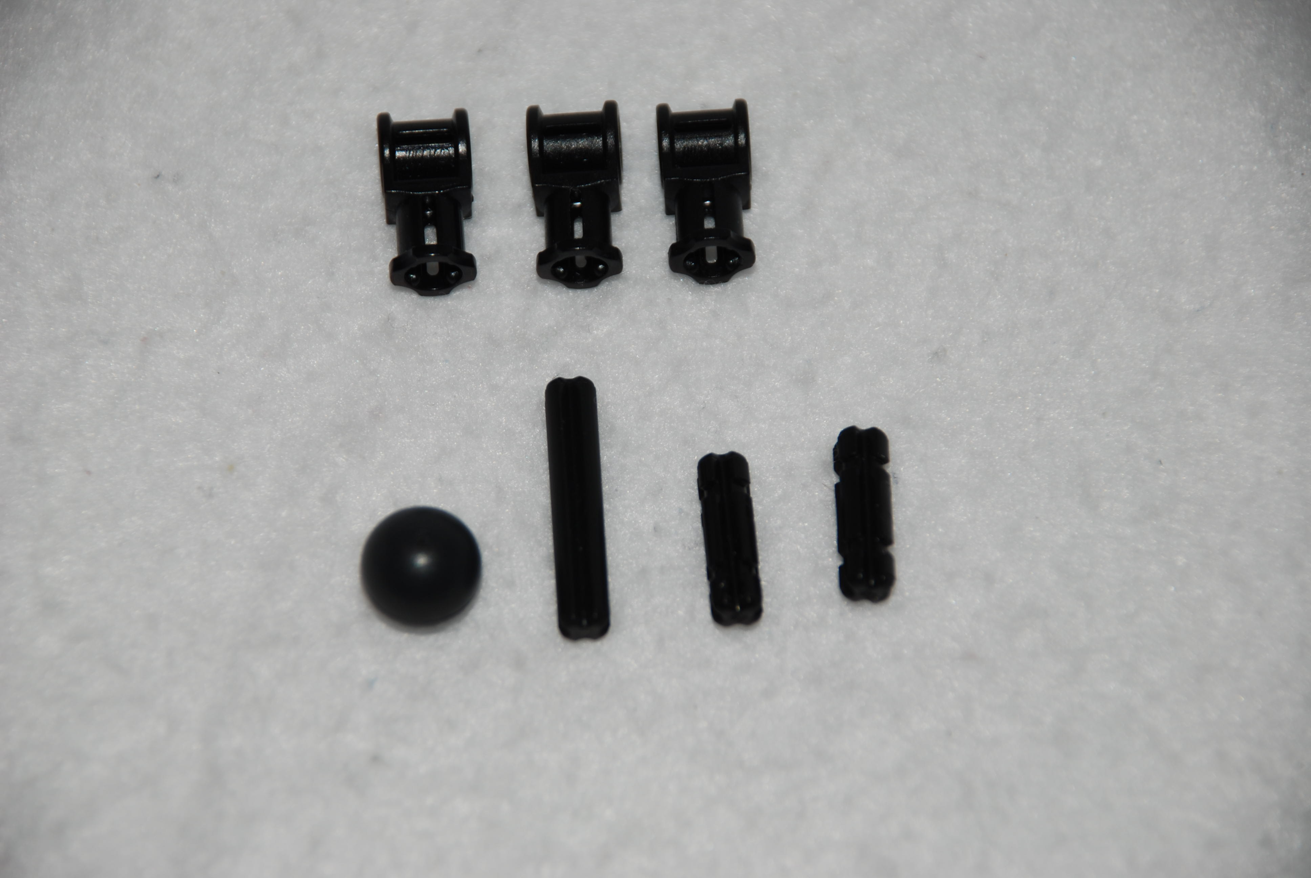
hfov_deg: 10.1
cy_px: 439
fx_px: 7383
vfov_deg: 6.8
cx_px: 656
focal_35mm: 202
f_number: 5.6
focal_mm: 135
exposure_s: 1/60
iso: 100
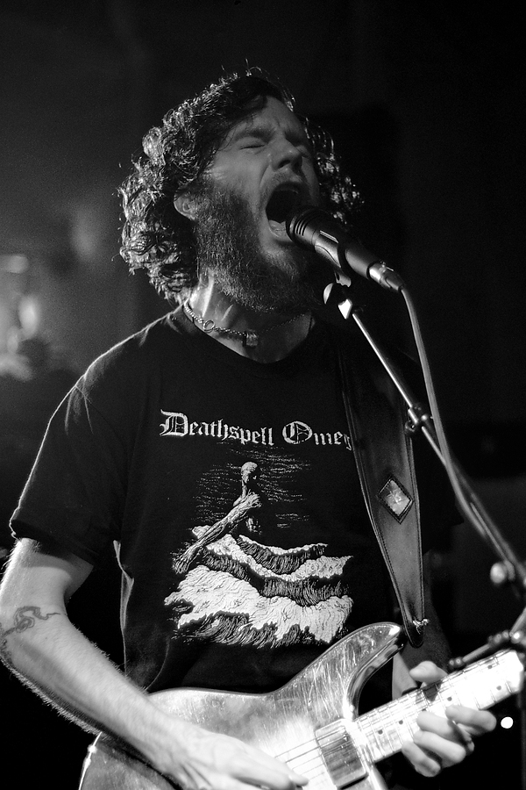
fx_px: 1644
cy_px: 395
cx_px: 263
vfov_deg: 27.0
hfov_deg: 18.2
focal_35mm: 75
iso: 400
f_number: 1.4
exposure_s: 1/80
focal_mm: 50
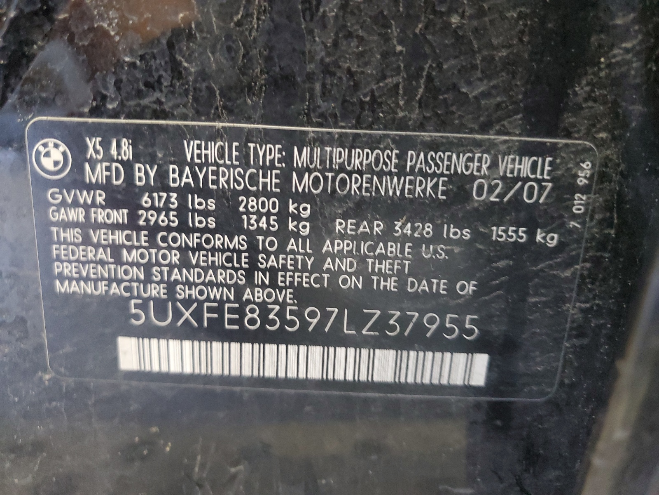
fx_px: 495
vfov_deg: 53.1
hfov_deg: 67.3
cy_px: 248
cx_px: 330
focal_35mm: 26
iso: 334
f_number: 1.5
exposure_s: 1/15
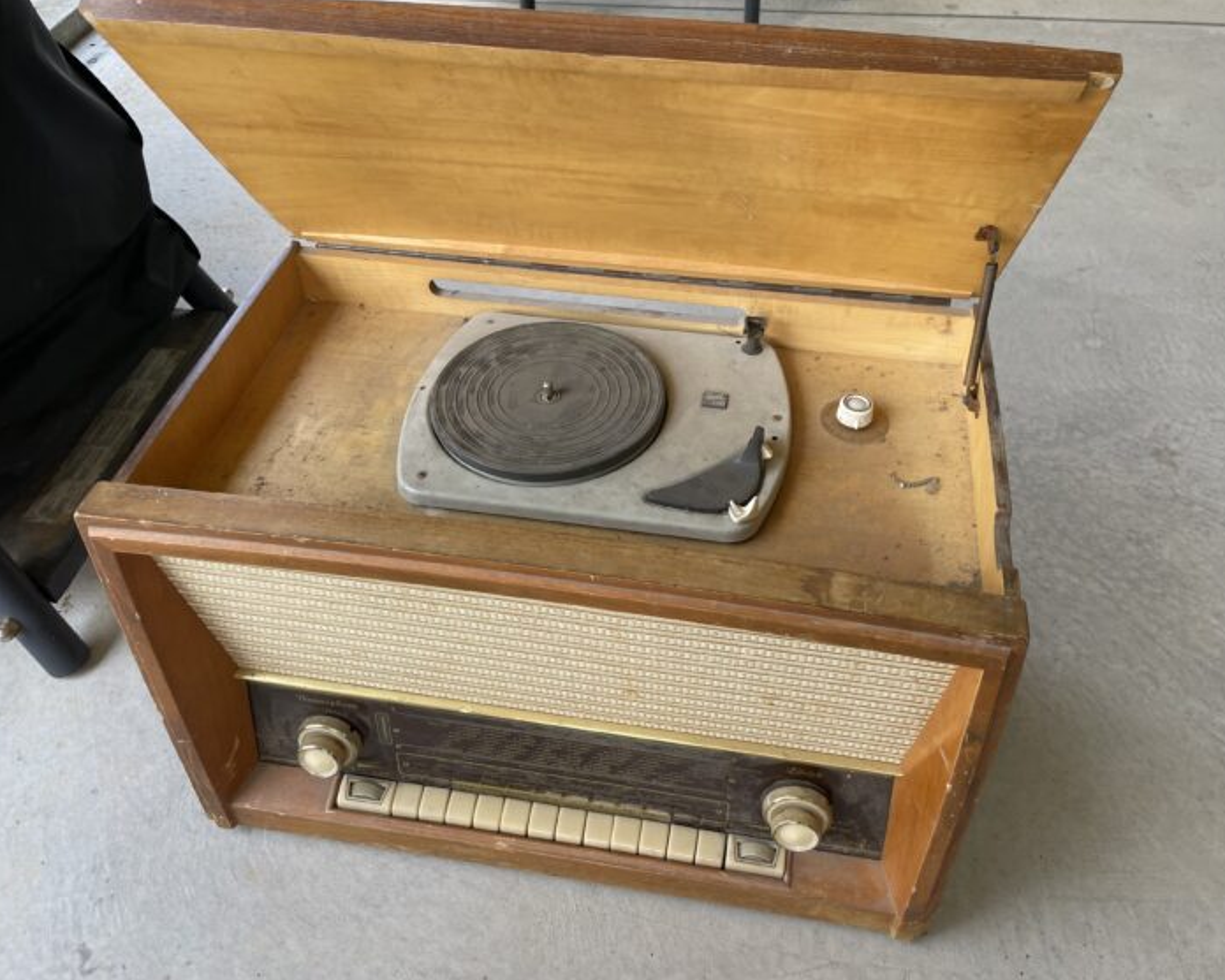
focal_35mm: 28
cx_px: 632
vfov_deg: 51.5
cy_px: 475
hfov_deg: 62.2
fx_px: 1015
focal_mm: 4.2
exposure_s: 1/166
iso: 32
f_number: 1.6
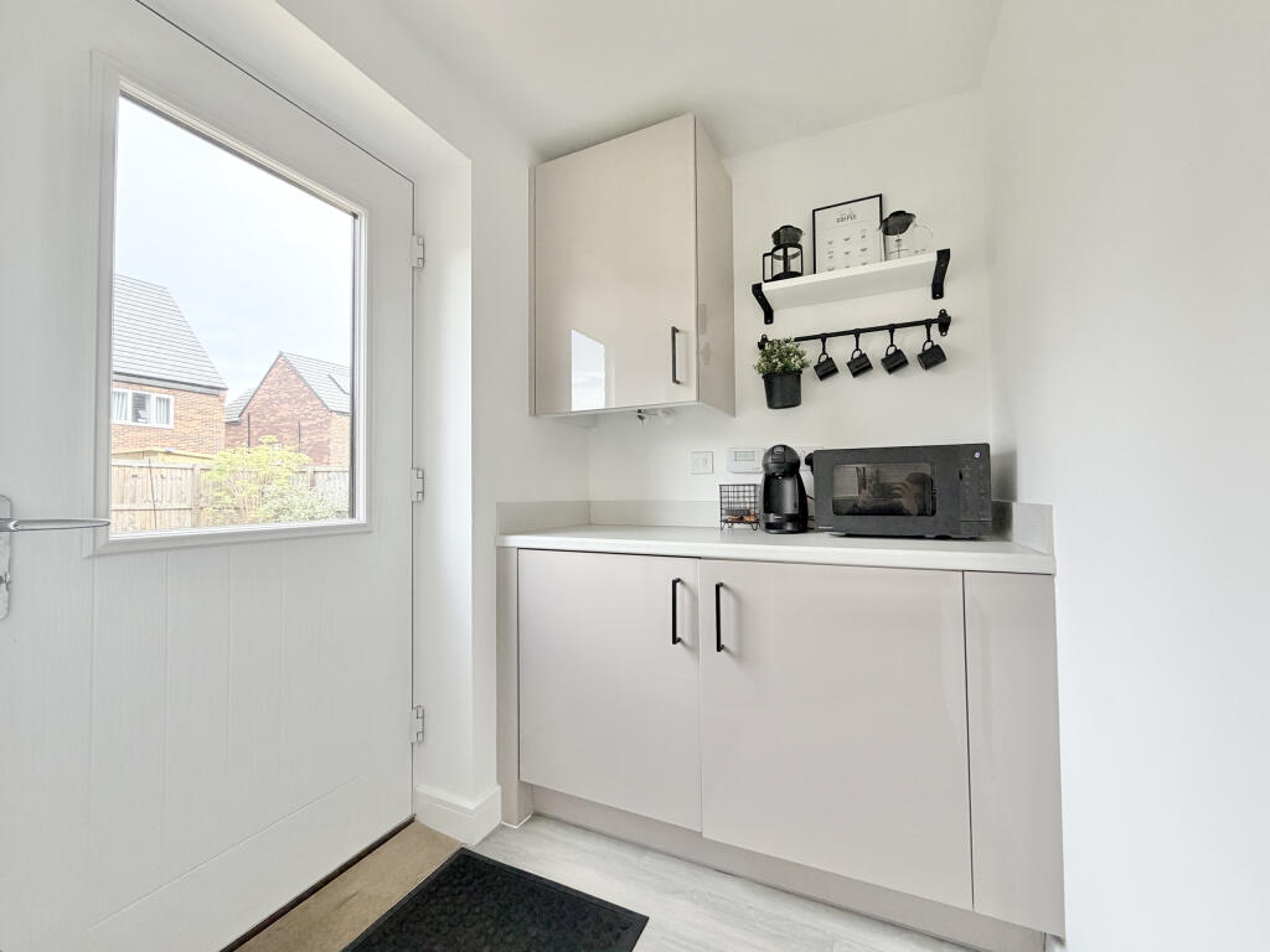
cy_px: 476
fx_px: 514
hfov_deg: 102.1
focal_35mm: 14
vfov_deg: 85.7
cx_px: 635
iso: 125
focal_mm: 2.22
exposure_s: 1/121
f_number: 2.2
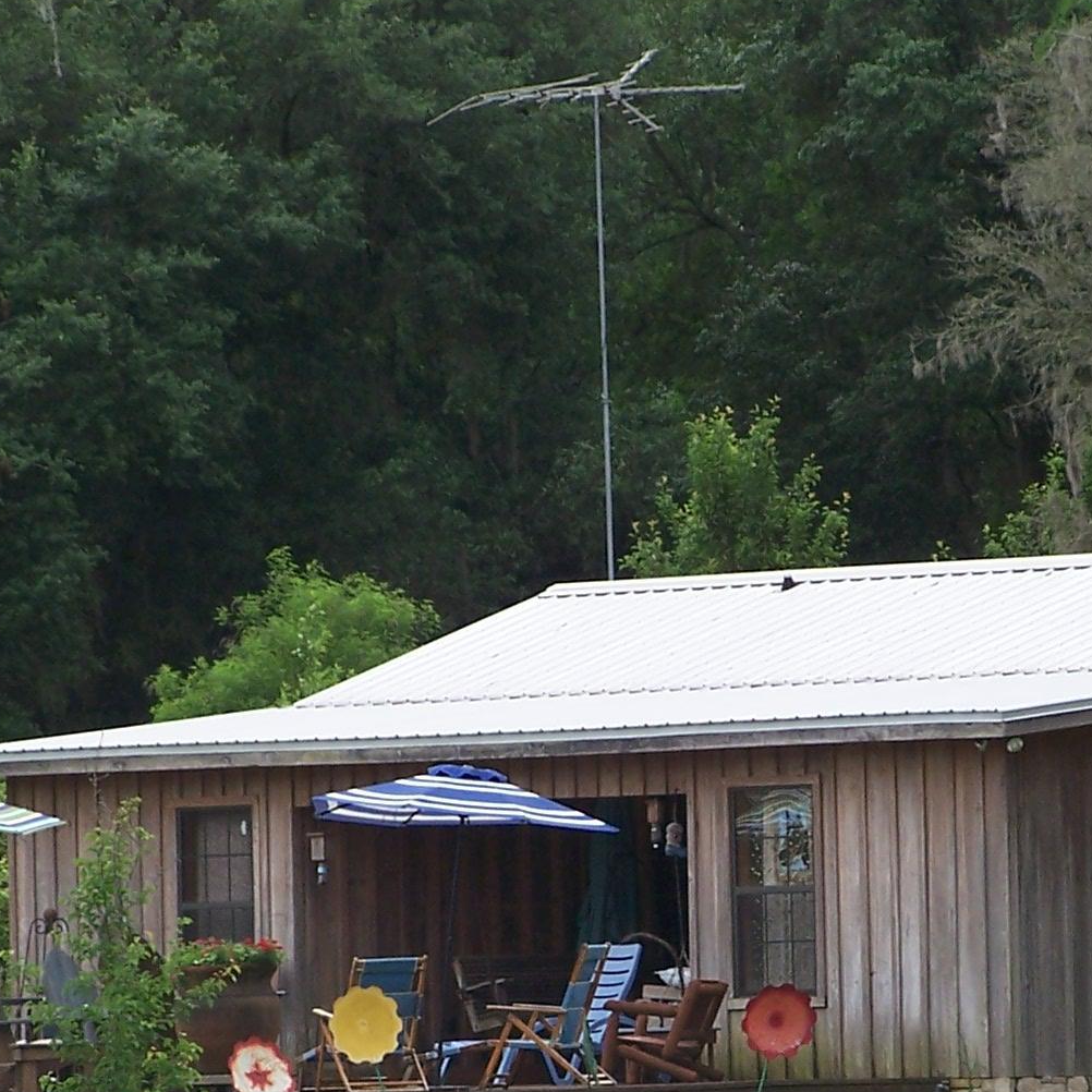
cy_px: 969
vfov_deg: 4.6
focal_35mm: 384
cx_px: 759
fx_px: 13705
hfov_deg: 4.6
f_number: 3.2
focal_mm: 28
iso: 80
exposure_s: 1/500
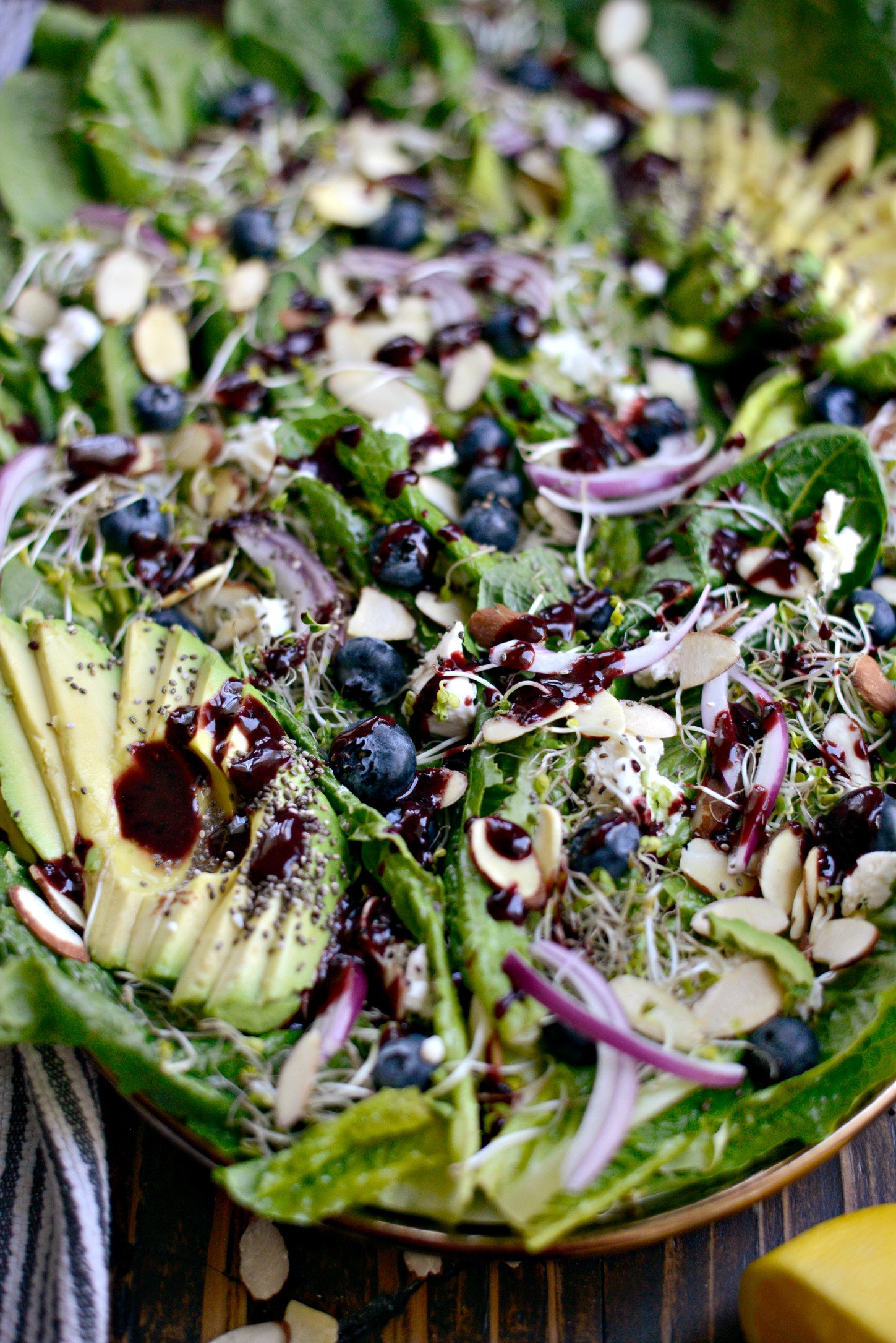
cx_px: 448
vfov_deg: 39.6
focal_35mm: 50
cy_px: 672
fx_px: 1865
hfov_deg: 27.0
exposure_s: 1/800
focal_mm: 50
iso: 1400
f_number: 2.5
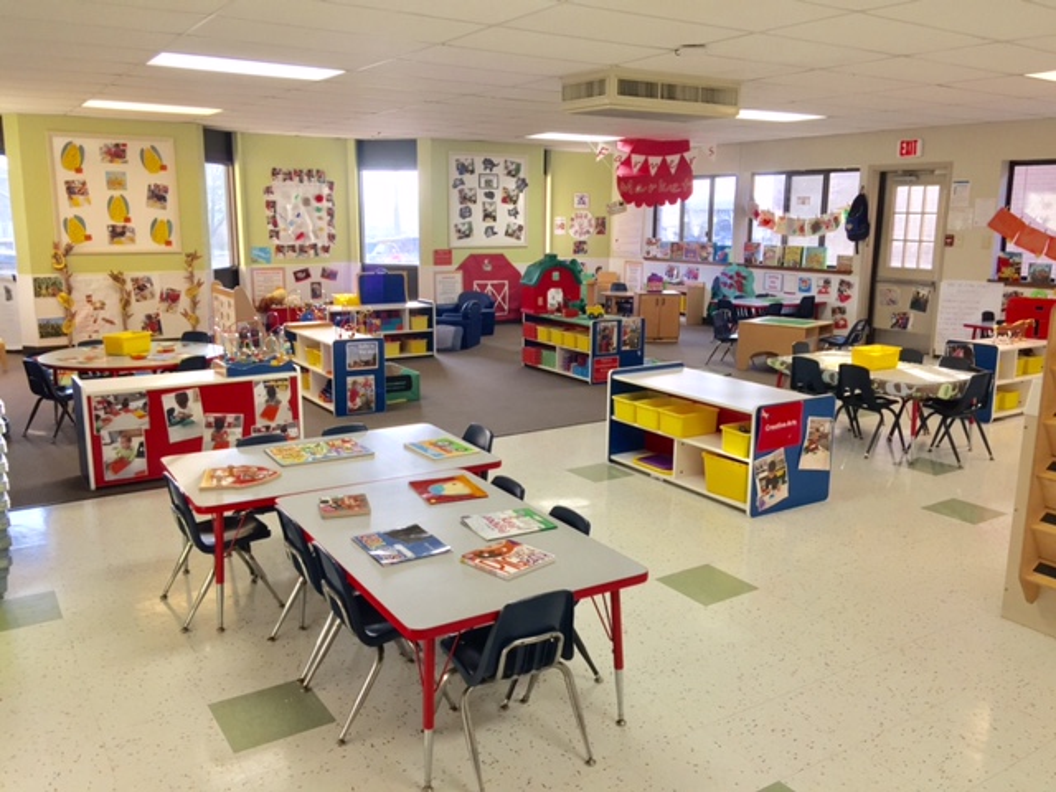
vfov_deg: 48.2
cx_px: 528
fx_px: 885
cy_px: 396
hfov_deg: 61.7
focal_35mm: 29
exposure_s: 1/60
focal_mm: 4.15
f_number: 2.2
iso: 40
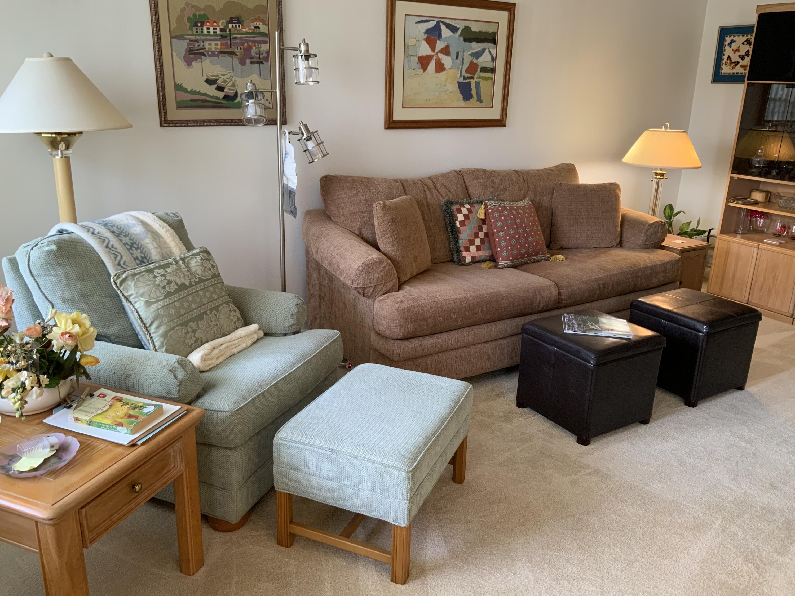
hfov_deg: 61.7
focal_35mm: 29
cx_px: 398
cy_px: 298
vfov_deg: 48.2
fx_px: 666
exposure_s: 1/60
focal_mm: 3
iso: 100
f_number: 1.8
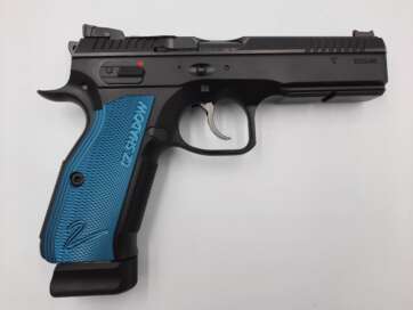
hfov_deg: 69.4
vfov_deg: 54.9
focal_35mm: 25
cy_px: 155
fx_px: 298
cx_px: 206
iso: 40
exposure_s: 1/129
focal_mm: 4.6
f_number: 2
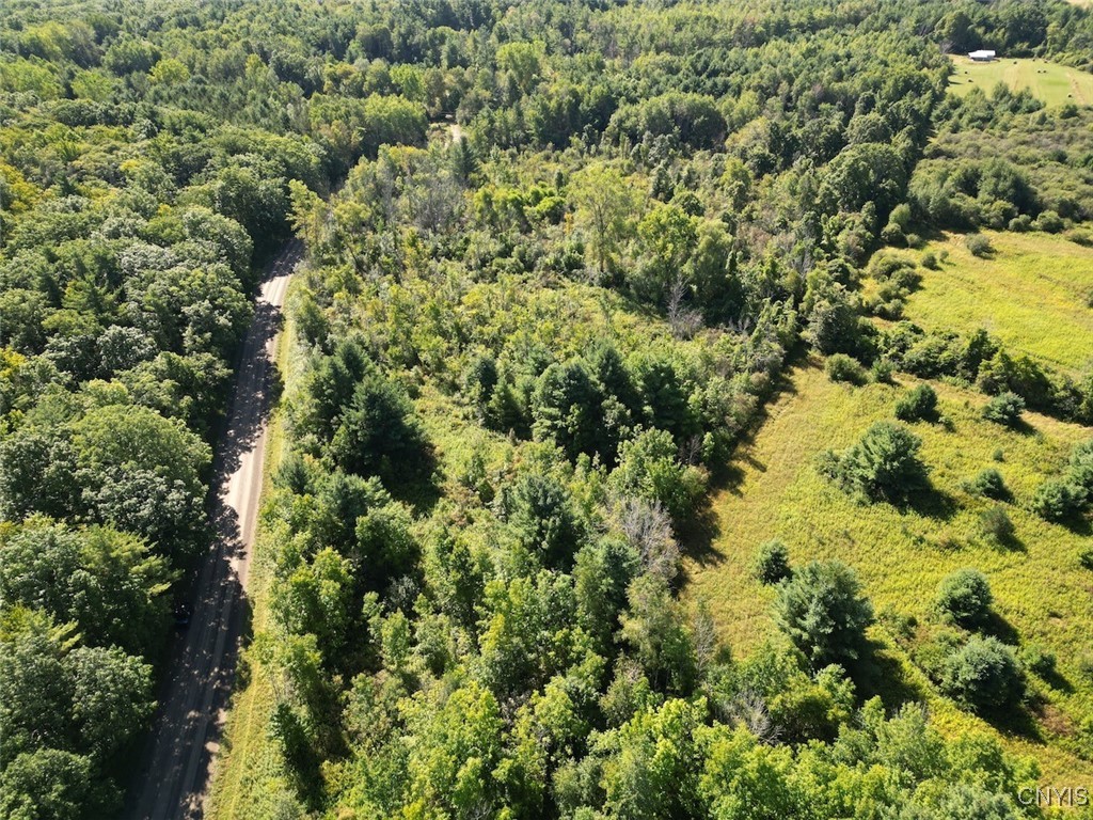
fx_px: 758
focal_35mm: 24
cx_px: 546
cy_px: 410
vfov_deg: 56.8
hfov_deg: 71.6
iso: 100
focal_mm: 6.72
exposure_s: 1/725
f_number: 1.7
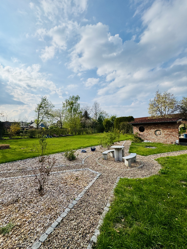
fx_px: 101
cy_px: 124
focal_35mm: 14
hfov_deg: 85.7
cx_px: 94
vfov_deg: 102.1
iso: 50
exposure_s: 1/3390
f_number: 2.2
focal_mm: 2.22
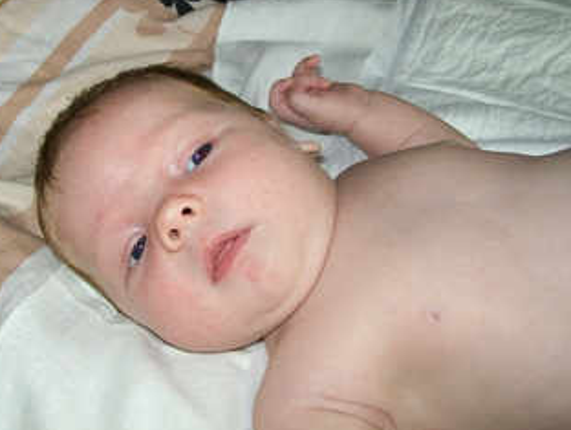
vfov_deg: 29.7
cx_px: 238
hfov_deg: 38.7
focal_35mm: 49
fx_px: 810
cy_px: 181
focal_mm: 6.1
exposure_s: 1/60
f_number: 2.7
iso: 64
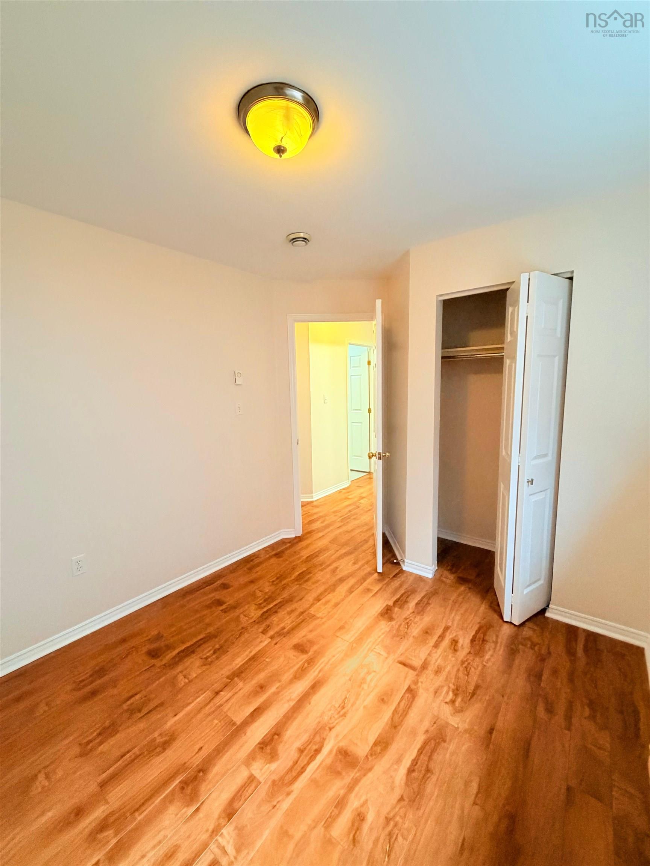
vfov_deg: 102.1
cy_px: 433
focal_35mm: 14
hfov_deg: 85.7
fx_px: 351
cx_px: 325
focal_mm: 2.22
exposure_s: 1/60
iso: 500
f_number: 2.2
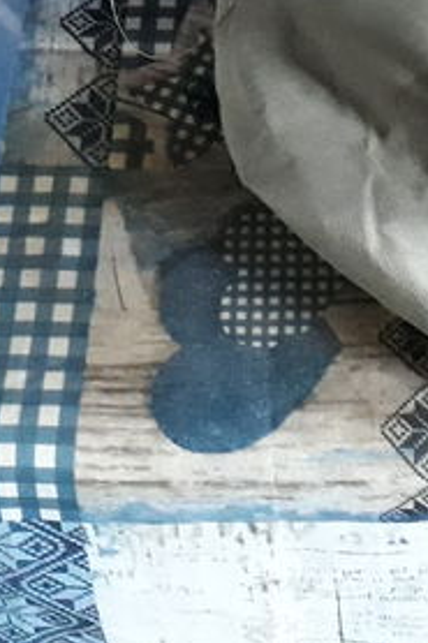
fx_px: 1803
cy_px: -46
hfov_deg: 13.5
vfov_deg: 19.5
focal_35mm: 101
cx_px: 349
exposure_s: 1/17
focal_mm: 3.6
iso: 800
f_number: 1.9
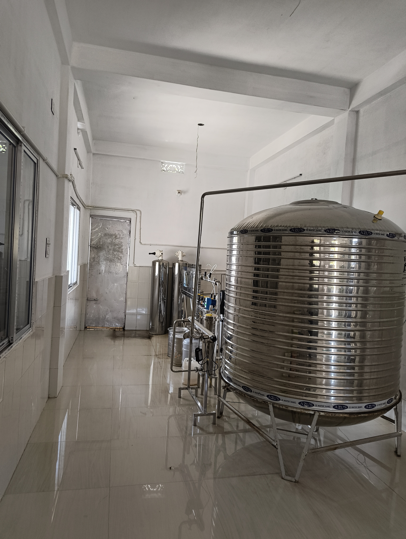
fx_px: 374
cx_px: 203
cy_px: 270
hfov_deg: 56.9
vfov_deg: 71.5
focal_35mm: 24
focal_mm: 5.56
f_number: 1.87
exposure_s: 1/100
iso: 477
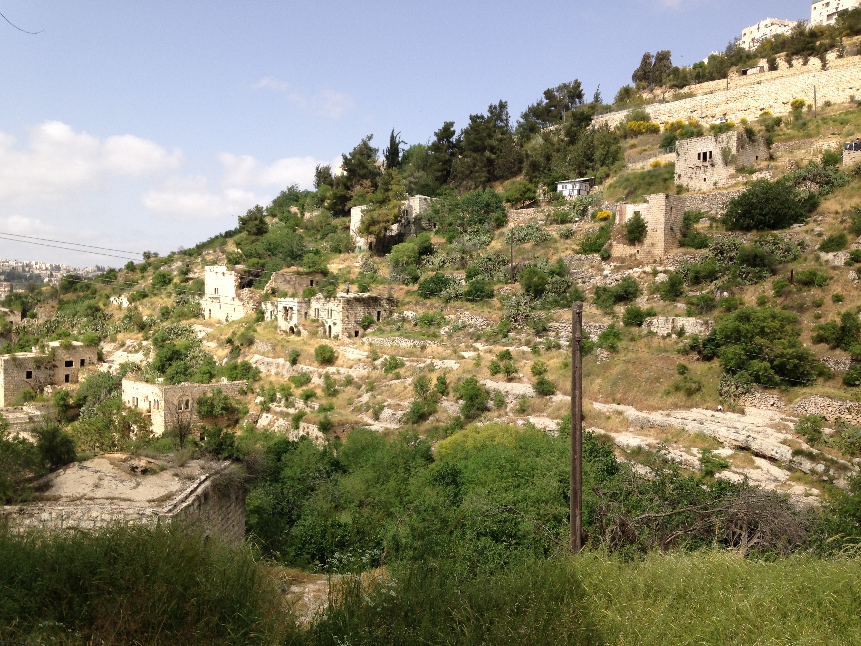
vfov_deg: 42.9
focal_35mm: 33
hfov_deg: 55.4
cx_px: 430
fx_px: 821
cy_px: 323
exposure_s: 1/1466
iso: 50
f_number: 2.4
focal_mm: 4.12
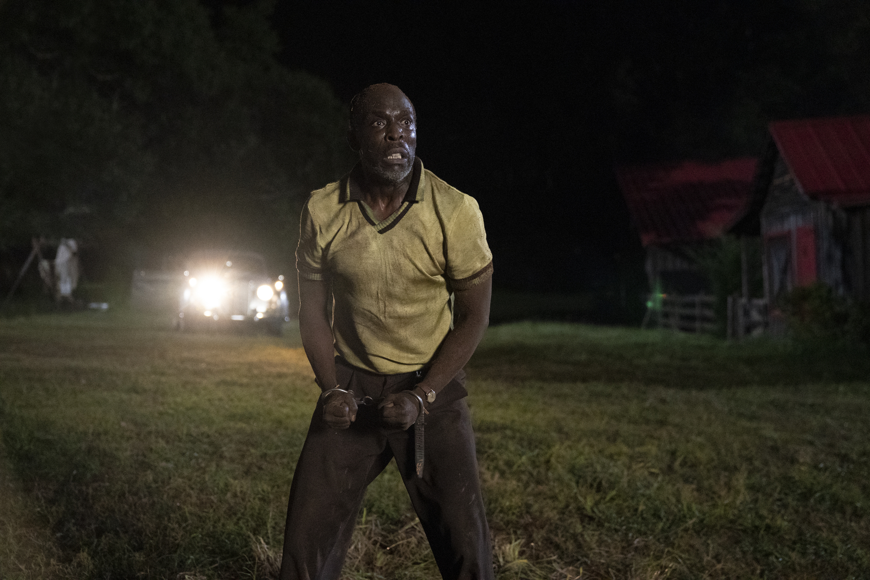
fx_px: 1136
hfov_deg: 41.9
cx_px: 435
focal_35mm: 47
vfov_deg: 28.6
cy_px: 290
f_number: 2.8
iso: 16000
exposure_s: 1/250
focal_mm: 47
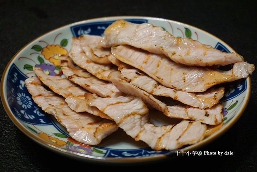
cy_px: 86
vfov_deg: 19.3
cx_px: 128
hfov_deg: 28.6
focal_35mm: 70
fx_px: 503
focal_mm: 47
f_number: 5.6
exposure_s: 1/80
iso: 1000
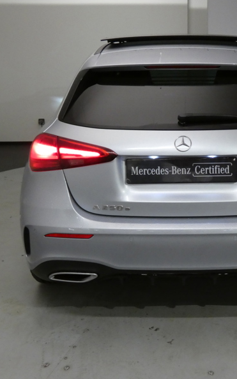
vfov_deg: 40.3
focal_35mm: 50
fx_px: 517
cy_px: 189
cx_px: 185
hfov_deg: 25.4
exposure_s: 1/80
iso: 640
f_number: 3.4
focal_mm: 6.2
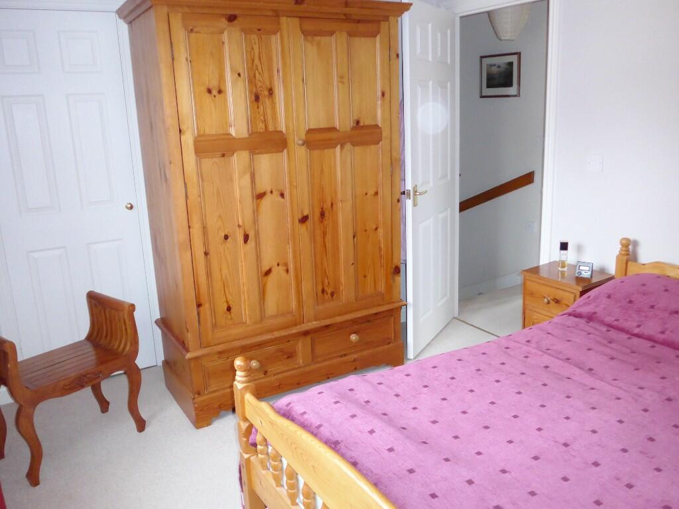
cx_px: 340
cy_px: 254
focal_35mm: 29
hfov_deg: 61.7
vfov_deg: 48.2
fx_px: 569
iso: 800
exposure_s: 1/125
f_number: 2
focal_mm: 6
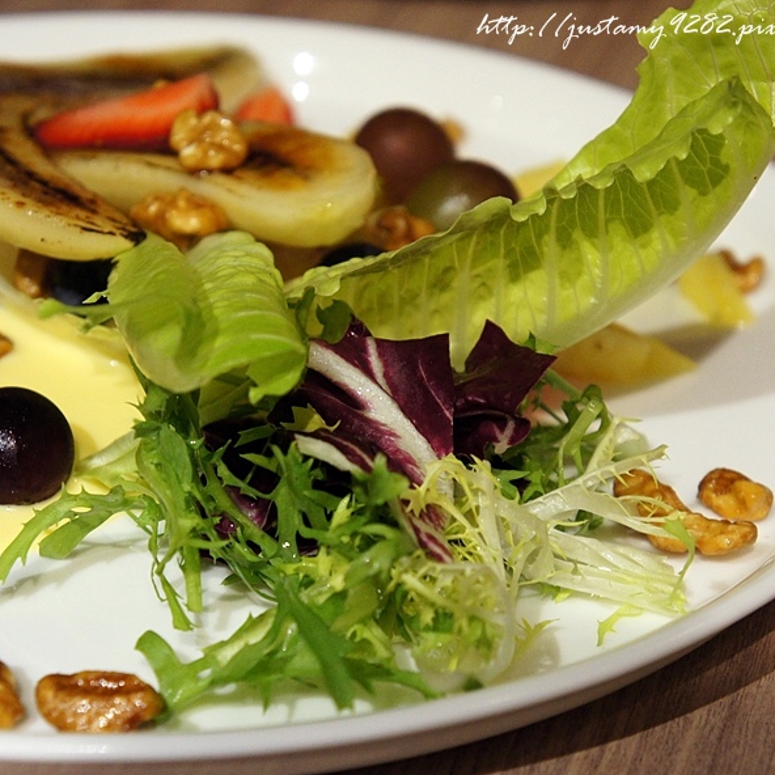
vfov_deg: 18.7
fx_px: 2356
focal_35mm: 93
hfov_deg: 18.7
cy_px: 388
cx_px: 353
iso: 1600
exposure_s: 1/50
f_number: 5.6
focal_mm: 48
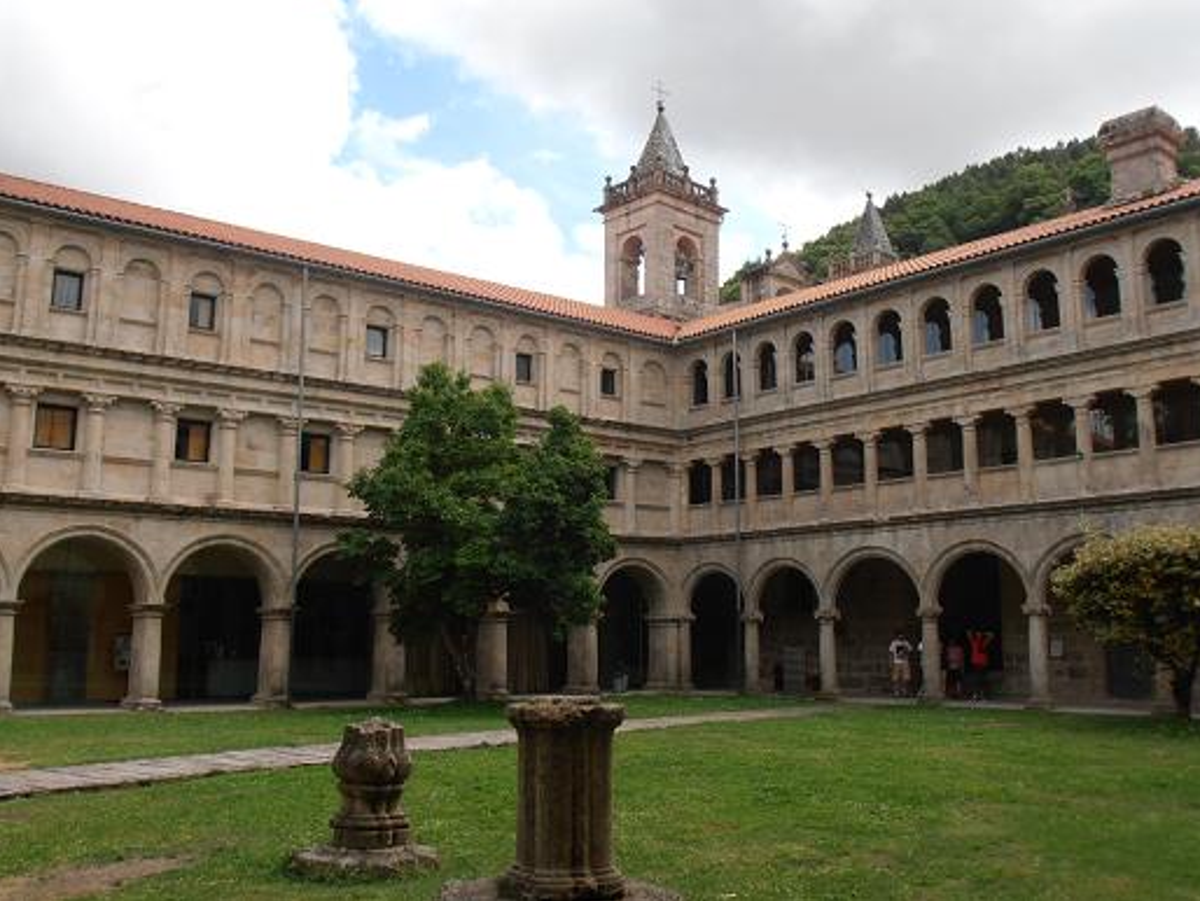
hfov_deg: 49.0
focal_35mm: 38
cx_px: 609
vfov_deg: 37.7
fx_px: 1318
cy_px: 443
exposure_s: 1/500
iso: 80
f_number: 3.9
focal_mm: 6.61
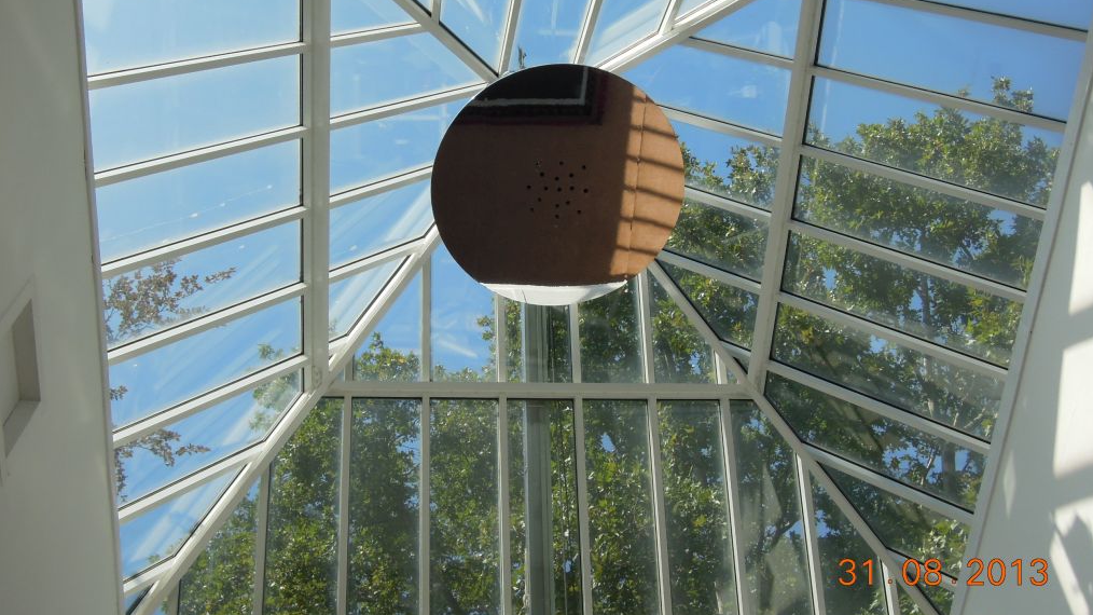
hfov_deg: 46.4
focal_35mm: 44
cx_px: 551
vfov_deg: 27.0
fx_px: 1275
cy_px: 245
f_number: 3.7
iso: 160
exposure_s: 1/1250
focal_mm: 7.2
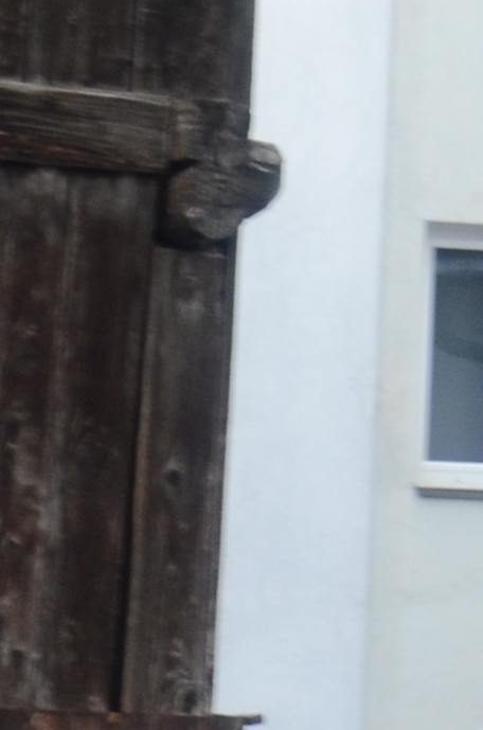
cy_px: -758
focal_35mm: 376
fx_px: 7596
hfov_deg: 3.6
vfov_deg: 5.4
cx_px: 1102
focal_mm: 35
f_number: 8
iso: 400
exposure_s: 1/80
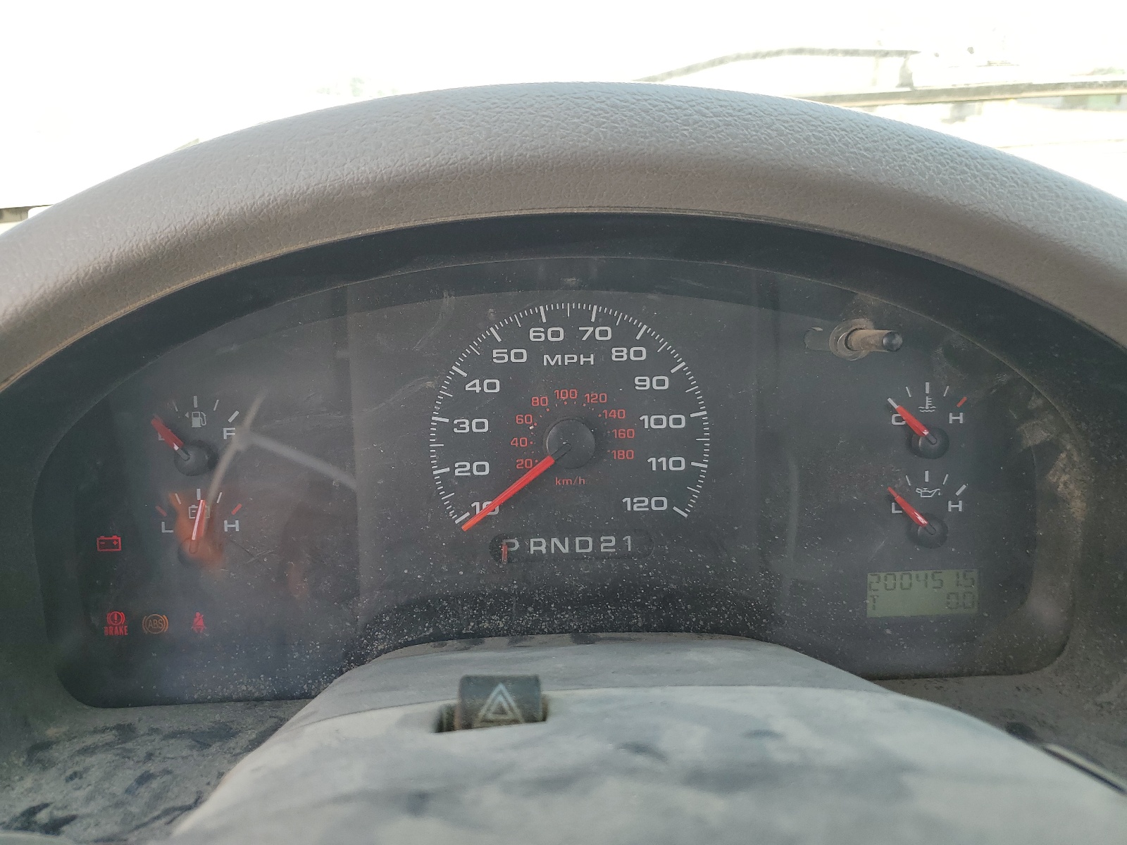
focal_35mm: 26
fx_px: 846
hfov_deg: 67.3
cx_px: 564
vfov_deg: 53.1
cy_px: 422
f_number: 1.5
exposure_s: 1/400
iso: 50
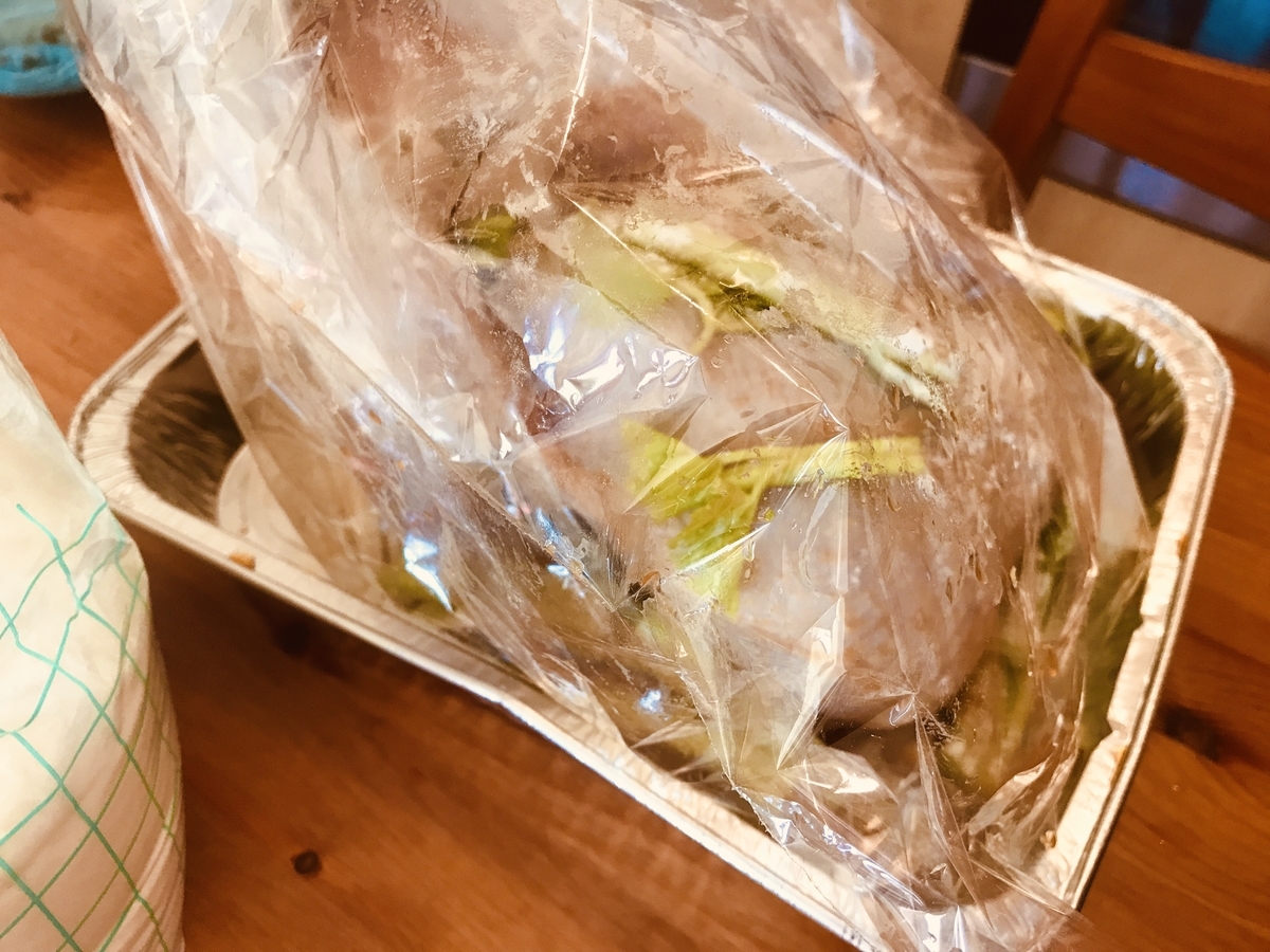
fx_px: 1027
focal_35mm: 28
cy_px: 476
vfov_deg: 49.7
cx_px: 635
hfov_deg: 63.4
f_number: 1.8
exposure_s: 1/25
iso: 40
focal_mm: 3.99
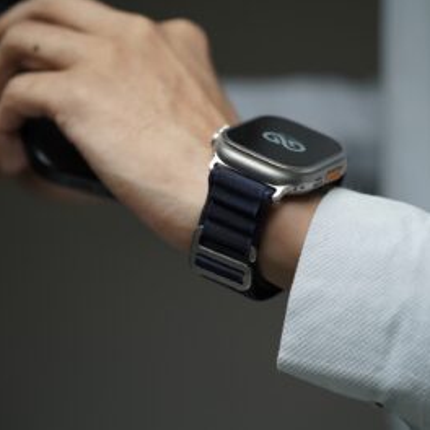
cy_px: 214
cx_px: 230
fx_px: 1630
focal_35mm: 116
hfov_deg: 15.0
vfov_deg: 15.0
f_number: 2.8
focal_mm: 90
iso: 1000
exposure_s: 1/90
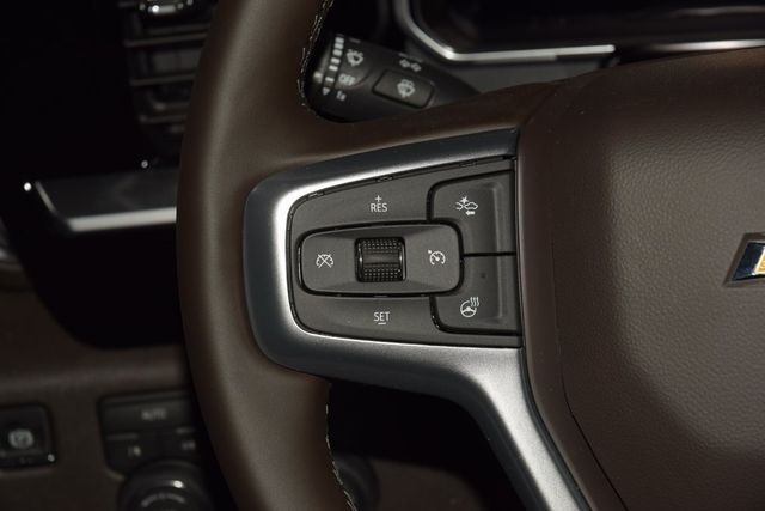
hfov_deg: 19.5
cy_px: 256
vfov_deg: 13.0
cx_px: 382
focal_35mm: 105
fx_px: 2232
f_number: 8
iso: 100
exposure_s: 1/125
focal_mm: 70
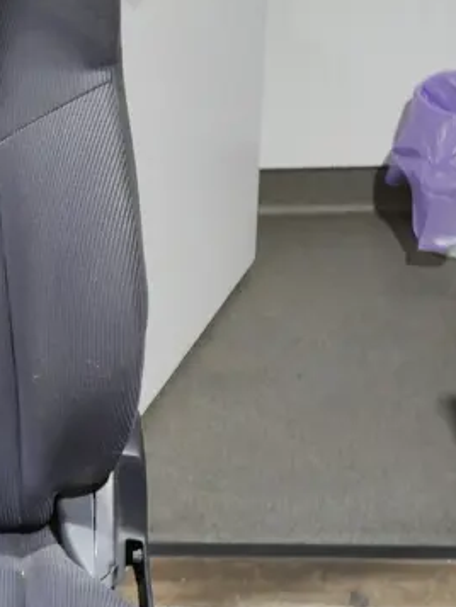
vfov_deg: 22.7
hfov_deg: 16.4
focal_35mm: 86
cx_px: -111
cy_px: 272
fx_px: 1510
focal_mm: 15
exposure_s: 1/60
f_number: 3.6
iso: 640
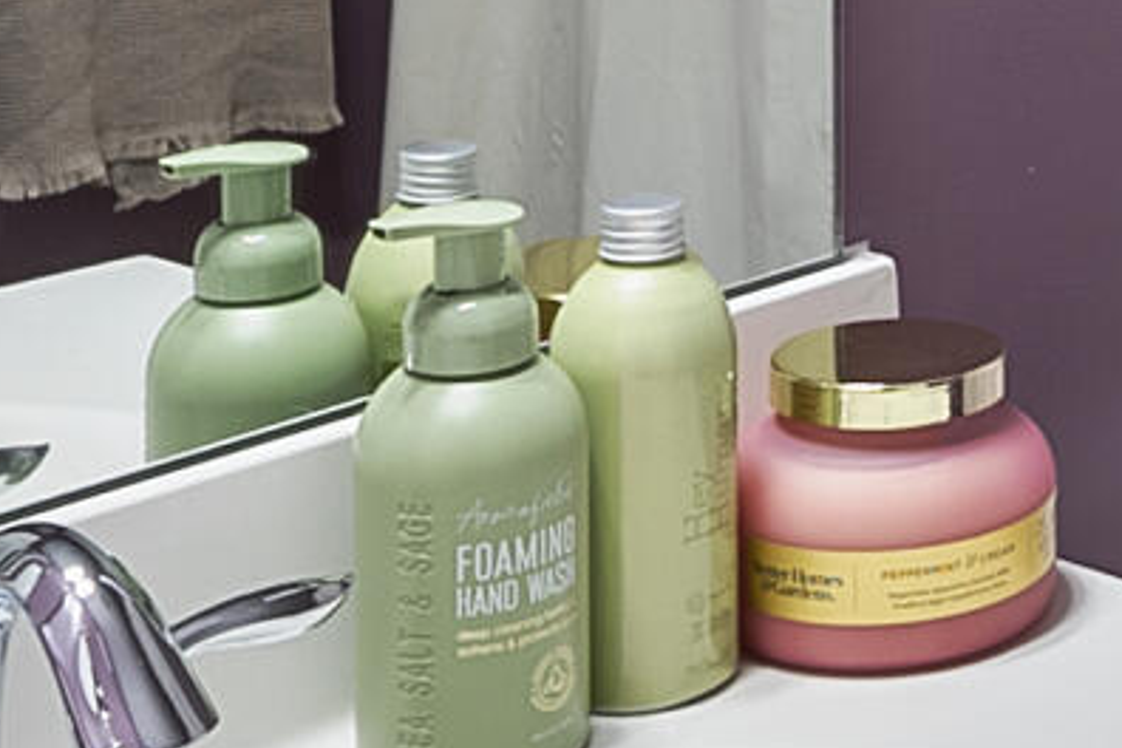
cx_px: 1326
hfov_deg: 20.9
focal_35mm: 91
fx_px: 2836
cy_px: -599
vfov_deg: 13.5
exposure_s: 1/3
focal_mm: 12
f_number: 7.1
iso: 400
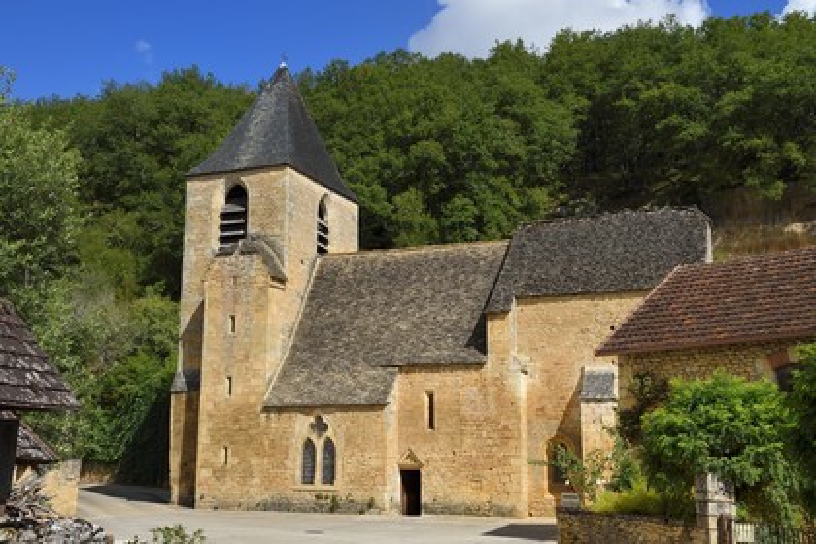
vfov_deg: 30.5
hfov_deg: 44.5
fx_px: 997
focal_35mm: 44
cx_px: 408
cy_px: 272
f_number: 13
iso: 200
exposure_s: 1/250
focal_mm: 44
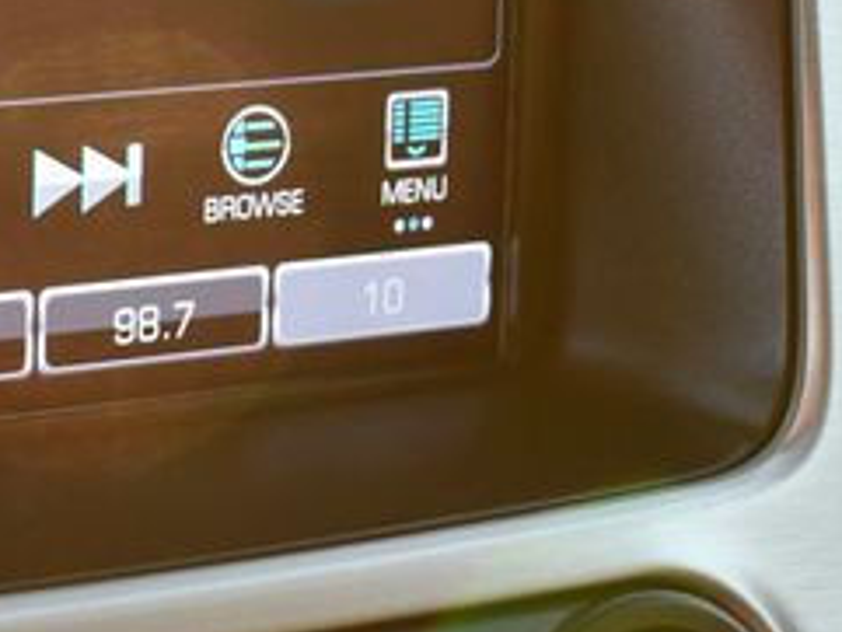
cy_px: -3
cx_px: -178
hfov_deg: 12.6
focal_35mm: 153
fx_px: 3723
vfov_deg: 9.6
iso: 900
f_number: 4.8
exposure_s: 1/125
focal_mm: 40
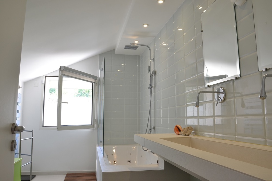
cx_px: 136
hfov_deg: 67.4
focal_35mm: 27
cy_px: 90
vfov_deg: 47.9
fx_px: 204
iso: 200
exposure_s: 1/8
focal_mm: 18
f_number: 13
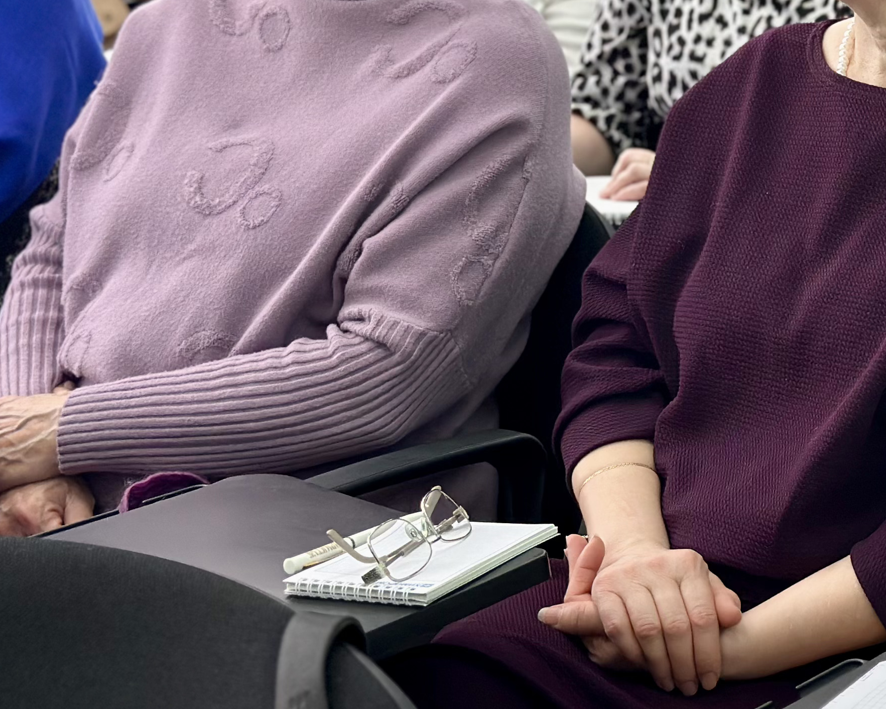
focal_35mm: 107
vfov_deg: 14.2
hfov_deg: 17.4
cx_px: 966
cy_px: 31
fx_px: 2806
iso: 125
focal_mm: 6.86
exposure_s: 1/141
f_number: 1.78
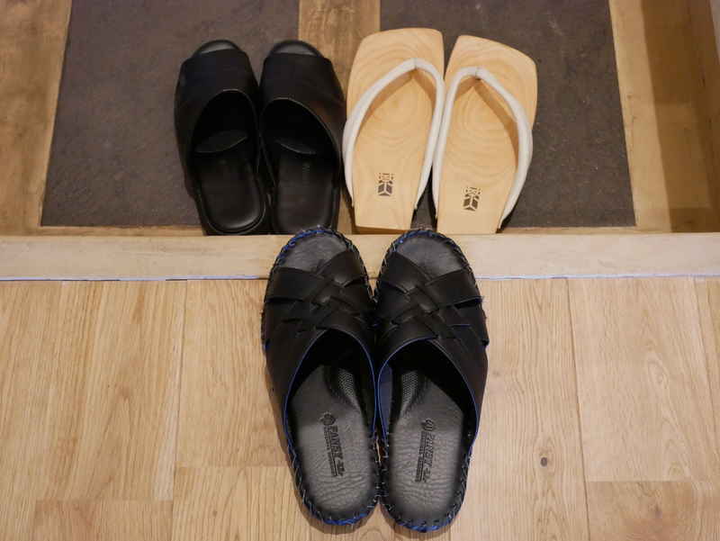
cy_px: 270
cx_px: 360
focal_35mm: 50
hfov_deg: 38.2
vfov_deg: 29.1
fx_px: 1041
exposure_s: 1/40
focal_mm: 25
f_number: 5.2
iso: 3200
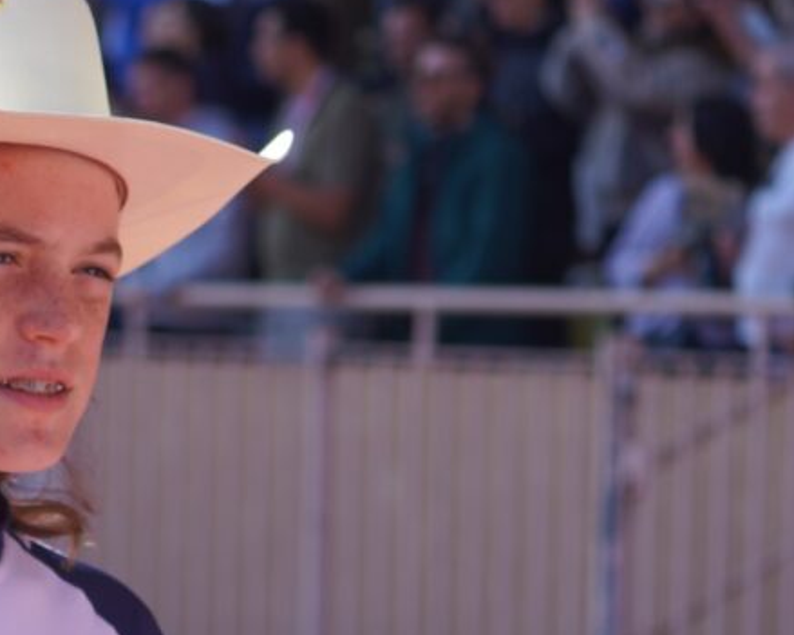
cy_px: 508
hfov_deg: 8.4
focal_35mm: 230
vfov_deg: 6.7
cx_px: 103
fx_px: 5404
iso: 100
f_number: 4.5
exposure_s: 1/320
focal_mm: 70
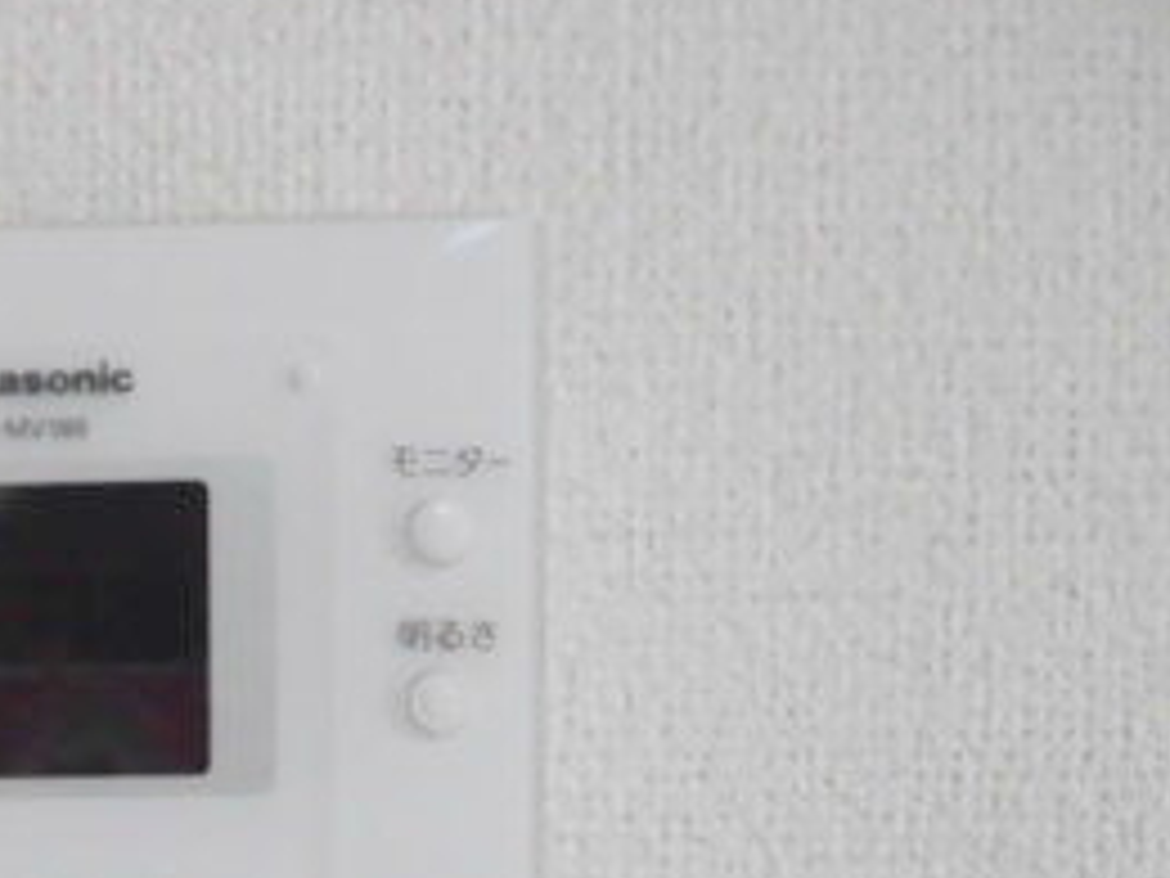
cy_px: 946
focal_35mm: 59
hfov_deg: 30.1
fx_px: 1994
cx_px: -40
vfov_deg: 23.4
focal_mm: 4.3
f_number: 3.1
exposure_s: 1/400
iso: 800
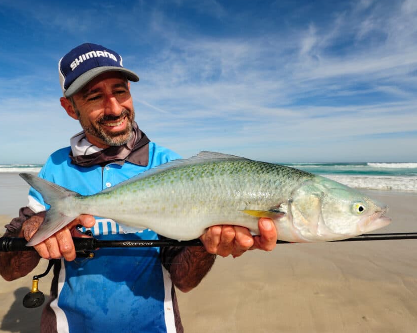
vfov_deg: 63.1
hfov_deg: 74.7
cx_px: 180
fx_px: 271
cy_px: 163
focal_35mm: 22
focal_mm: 19
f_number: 13
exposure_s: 1/250
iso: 200
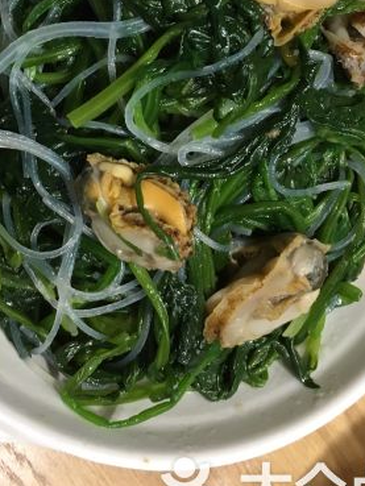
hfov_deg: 26.5
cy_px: 96
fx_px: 773
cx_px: 146
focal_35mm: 55
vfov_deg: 33.9
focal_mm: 4.15
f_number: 2.2
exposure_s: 1/33
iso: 64
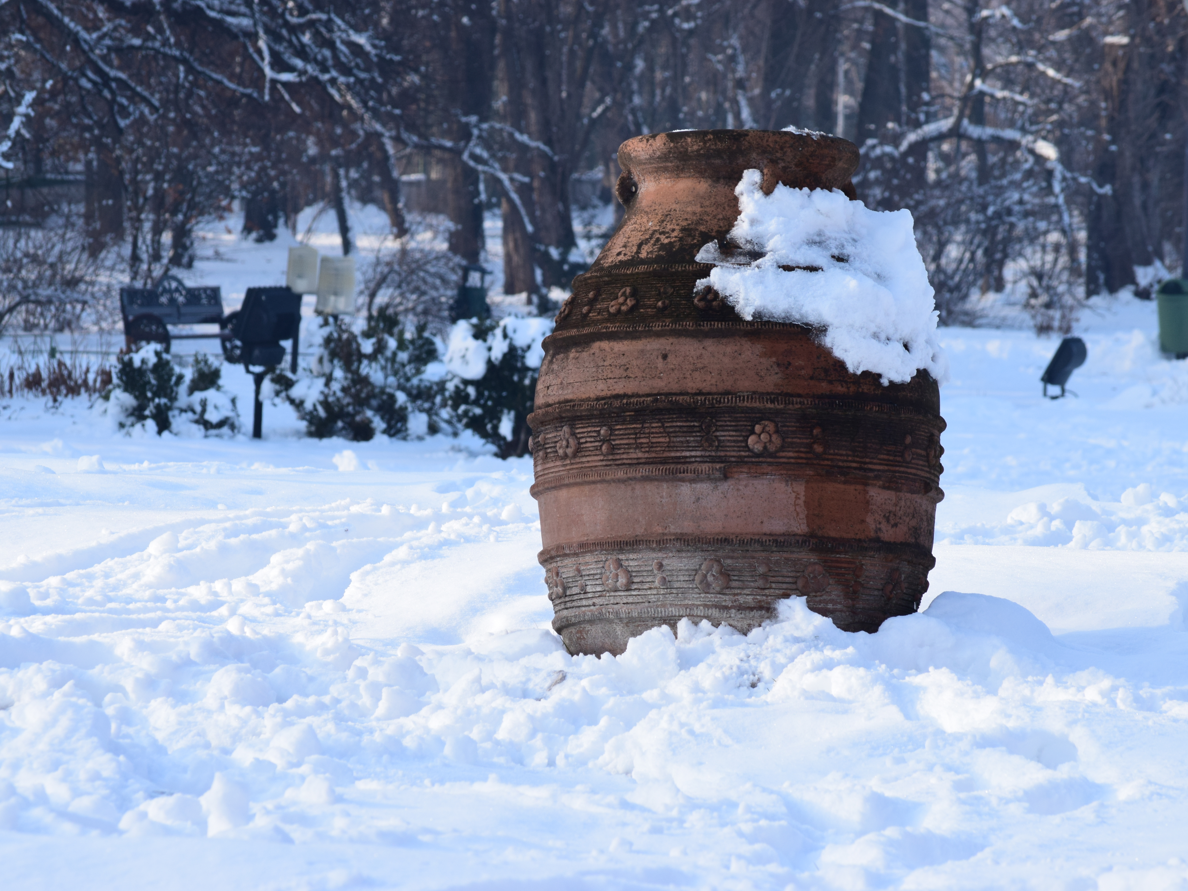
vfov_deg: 9.1
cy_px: 447
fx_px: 5594
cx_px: 543
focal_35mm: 163
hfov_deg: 12.1
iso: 400
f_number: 10
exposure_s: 1/250
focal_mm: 100
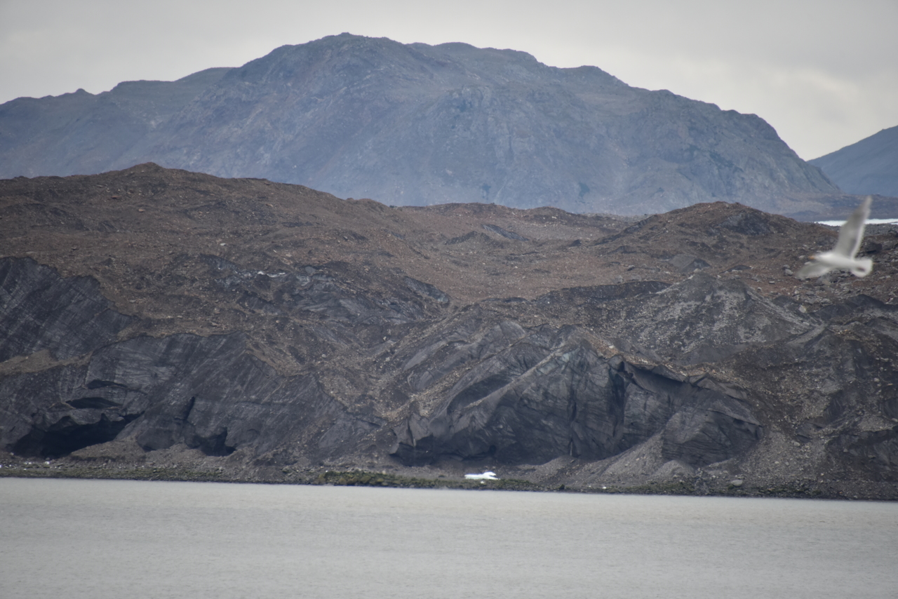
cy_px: 300
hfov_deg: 6.9
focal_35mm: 300
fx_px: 7485
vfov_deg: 4.6
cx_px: 449
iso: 720
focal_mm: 300
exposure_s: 1/640
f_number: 5.6
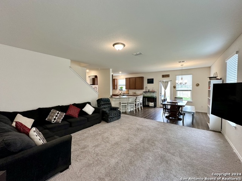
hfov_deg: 102.1
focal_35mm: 14
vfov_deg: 85.7
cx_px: 121
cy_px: 90
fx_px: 98
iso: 200
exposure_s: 1/120
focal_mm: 2.22
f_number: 2.2
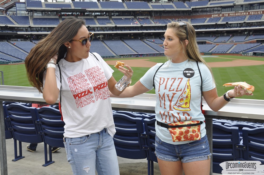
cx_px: 132
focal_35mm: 51
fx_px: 374
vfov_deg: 26.4
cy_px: 88
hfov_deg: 38.9
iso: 400
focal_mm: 34
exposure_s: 1/100
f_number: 10
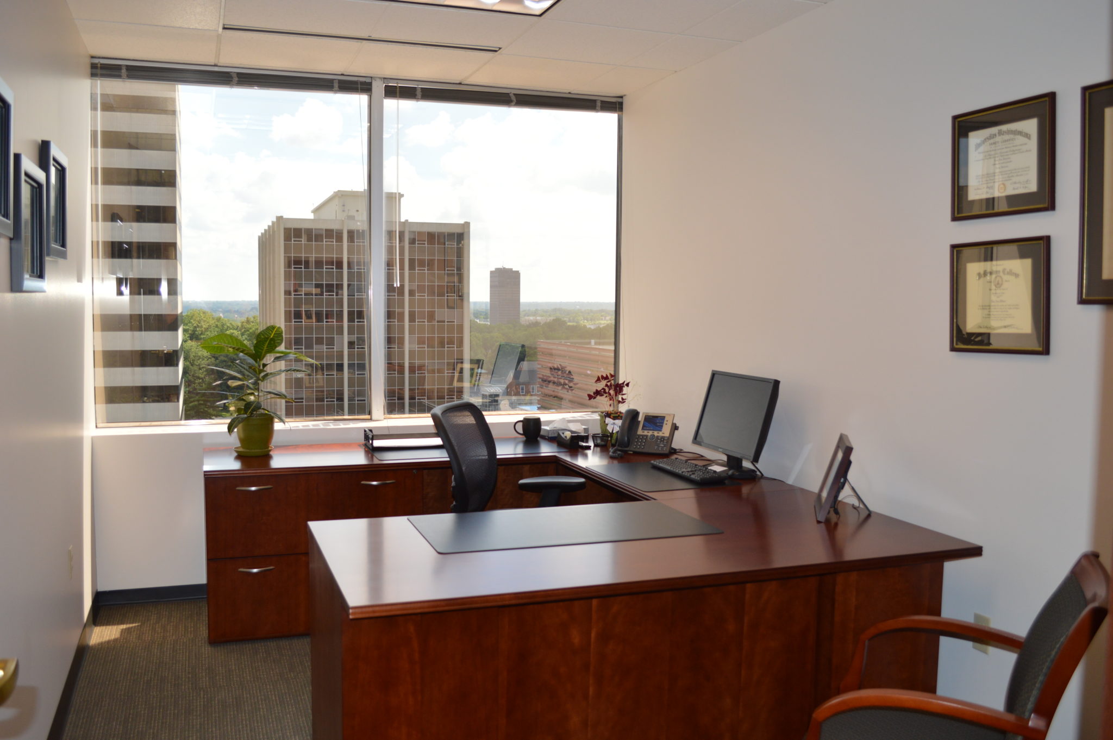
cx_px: 556
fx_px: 927
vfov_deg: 43.5
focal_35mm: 30
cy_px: 370
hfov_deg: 62.0
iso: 320
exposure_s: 1/125
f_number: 4
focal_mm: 20
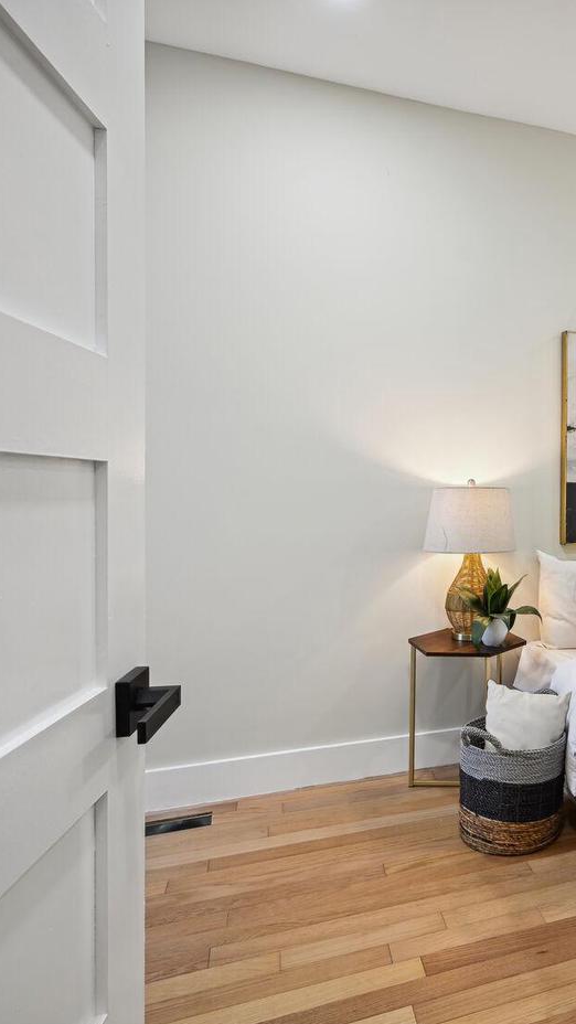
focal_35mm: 26
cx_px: 576
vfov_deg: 71.9
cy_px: 511
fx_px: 706
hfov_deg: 39.2
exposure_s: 1/13
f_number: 9
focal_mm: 16
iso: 200
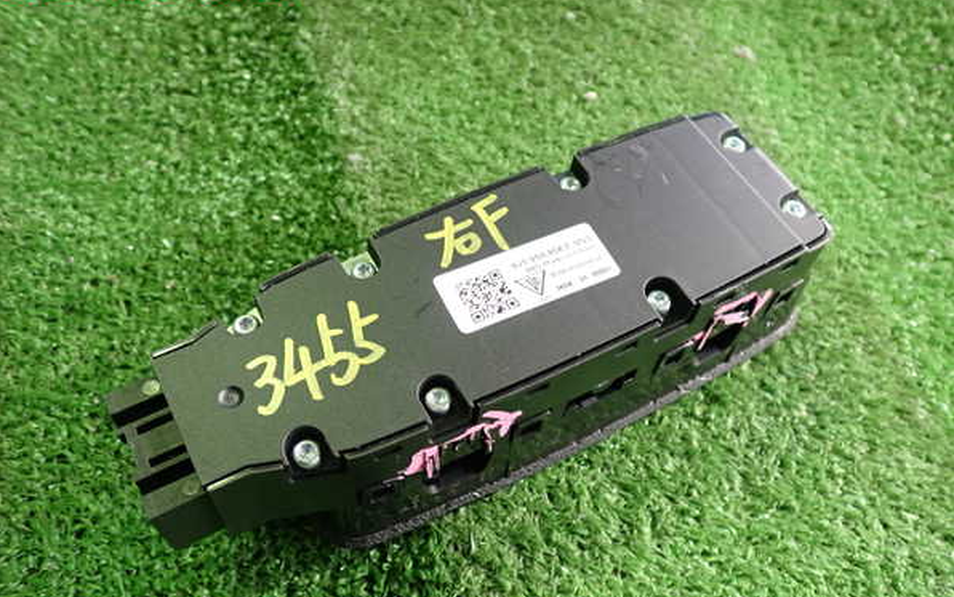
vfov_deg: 39.4
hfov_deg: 59.6
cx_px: 477
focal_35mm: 32
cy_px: 328
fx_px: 832
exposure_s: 1/30
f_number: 2.3
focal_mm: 5.4
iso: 250
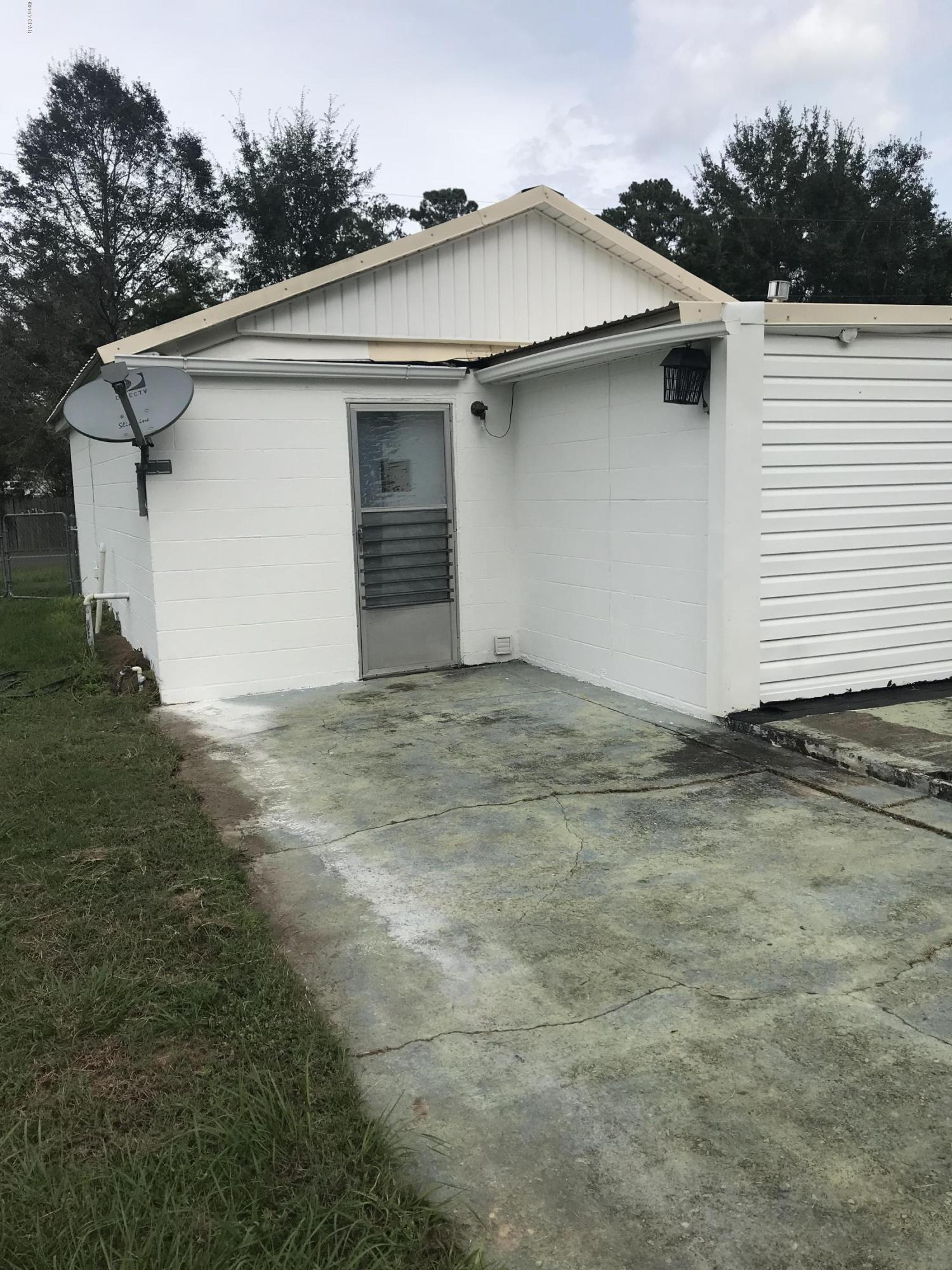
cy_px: 635
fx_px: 1027
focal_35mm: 28
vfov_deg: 63.4
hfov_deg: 49.7
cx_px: 476
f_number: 1.8
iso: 20
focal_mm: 3.99
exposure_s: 1/3096
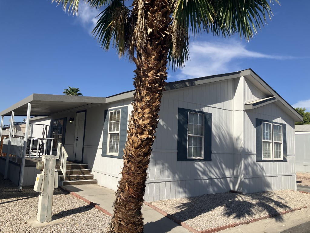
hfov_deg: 63.4
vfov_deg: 49.7
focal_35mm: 28
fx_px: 251
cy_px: 116
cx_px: 155
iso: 32
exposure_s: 1/3040
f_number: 1.8
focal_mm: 3.99
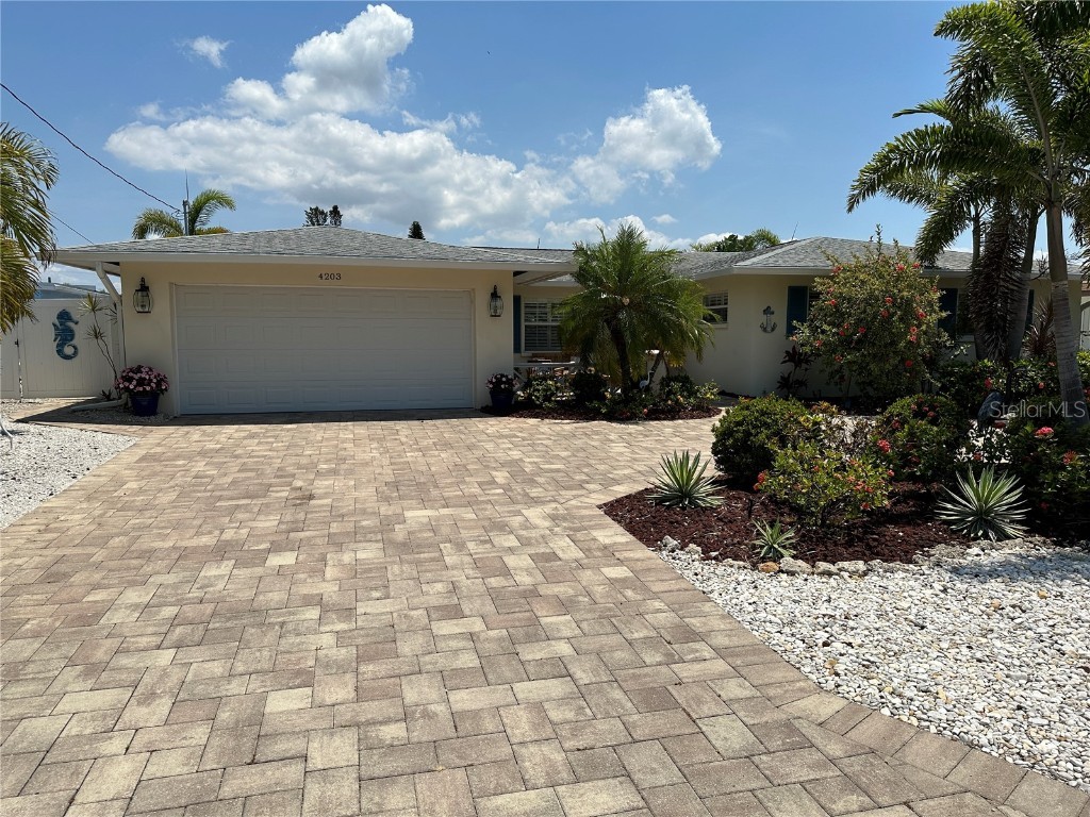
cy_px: 408
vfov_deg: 56.8
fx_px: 756
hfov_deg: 71.6
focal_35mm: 24
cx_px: 545
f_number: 1.78
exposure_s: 1/9709
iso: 80
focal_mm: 6.86
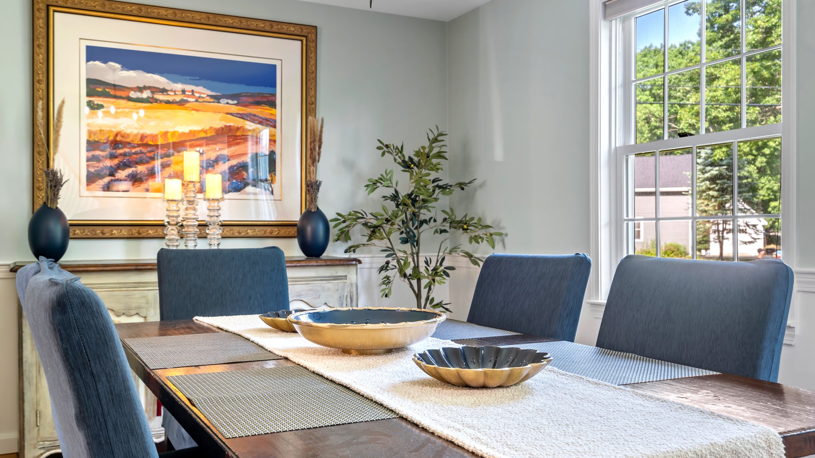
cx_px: 408
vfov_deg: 33.7
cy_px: 228
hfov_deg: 56.6
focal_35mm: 35
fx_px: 756
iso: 100
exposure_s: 3.2
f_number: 9
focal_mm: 33
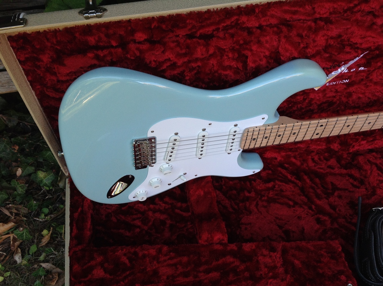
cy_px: 143
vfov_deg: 40.6
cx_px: 192
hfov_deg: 52.7
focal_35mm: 35
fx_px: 387
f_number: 2.4
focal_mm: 4.28
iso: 80
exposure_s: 1/120
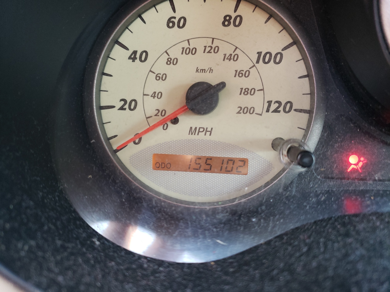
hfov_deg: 67.3
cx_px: 195
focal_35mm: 26
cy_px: 146
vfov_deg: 53.1
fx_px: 293
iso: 120
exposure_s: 1/60.2
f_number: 1.5
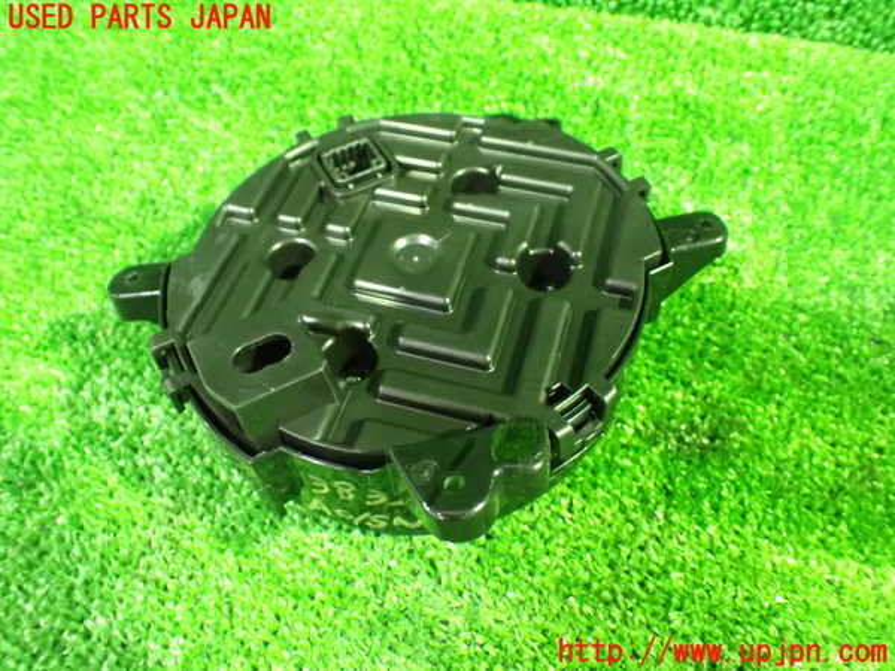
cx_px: 448
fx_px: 776
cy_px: 336
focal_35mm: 30
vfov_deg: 46.8
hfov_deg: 60.0
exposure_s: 1/20
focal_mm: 5.4
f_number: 2.3
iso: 1600
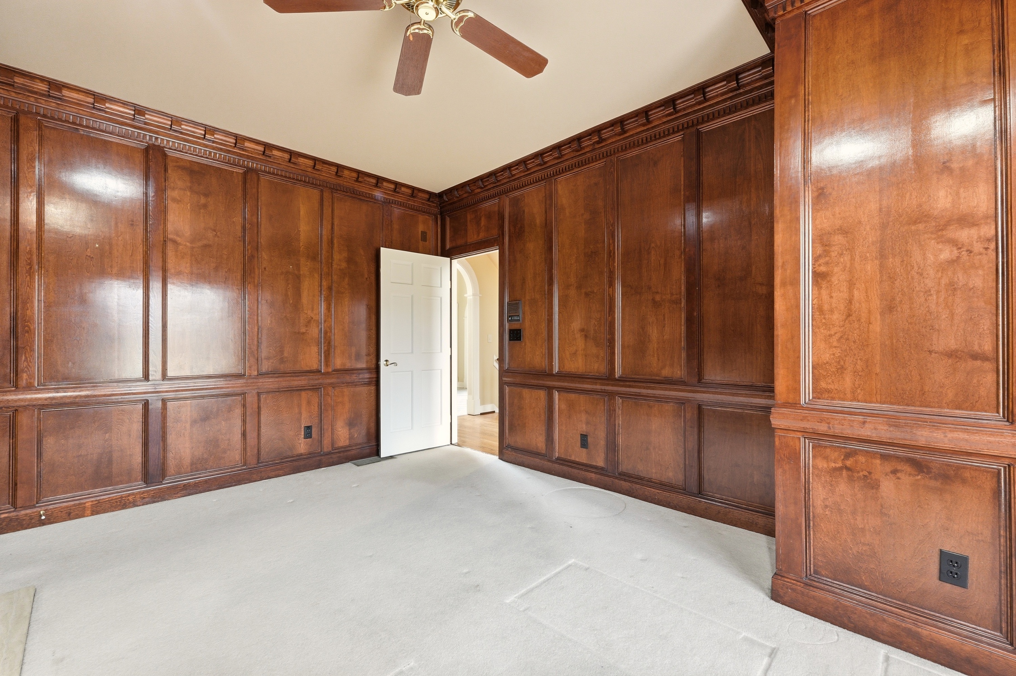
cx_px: 508
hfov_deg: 100.4
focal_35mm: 15
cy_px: 338
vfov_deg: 77.3
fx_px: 423
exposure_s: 1/60
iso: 400
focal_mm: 10
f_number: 9
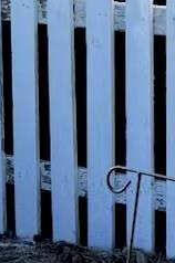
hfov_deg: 7.9
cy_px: -204
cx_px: 299
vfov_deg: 11.4
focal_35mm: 168
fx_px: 1228
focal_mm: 6.76
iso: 80
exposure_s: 1/1678
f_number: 1.78
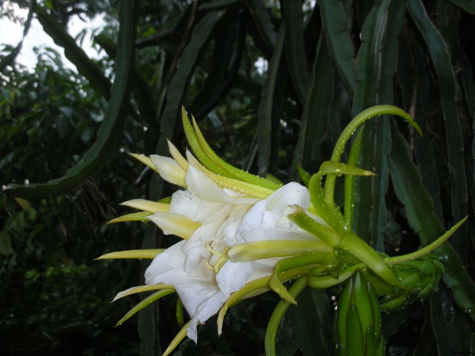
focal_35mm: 61
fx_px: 837
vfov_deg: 24.0
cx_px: 238
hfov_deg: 31.7
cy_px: 178
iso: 50
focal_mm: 10.1
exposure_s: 1/60
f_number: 3.7
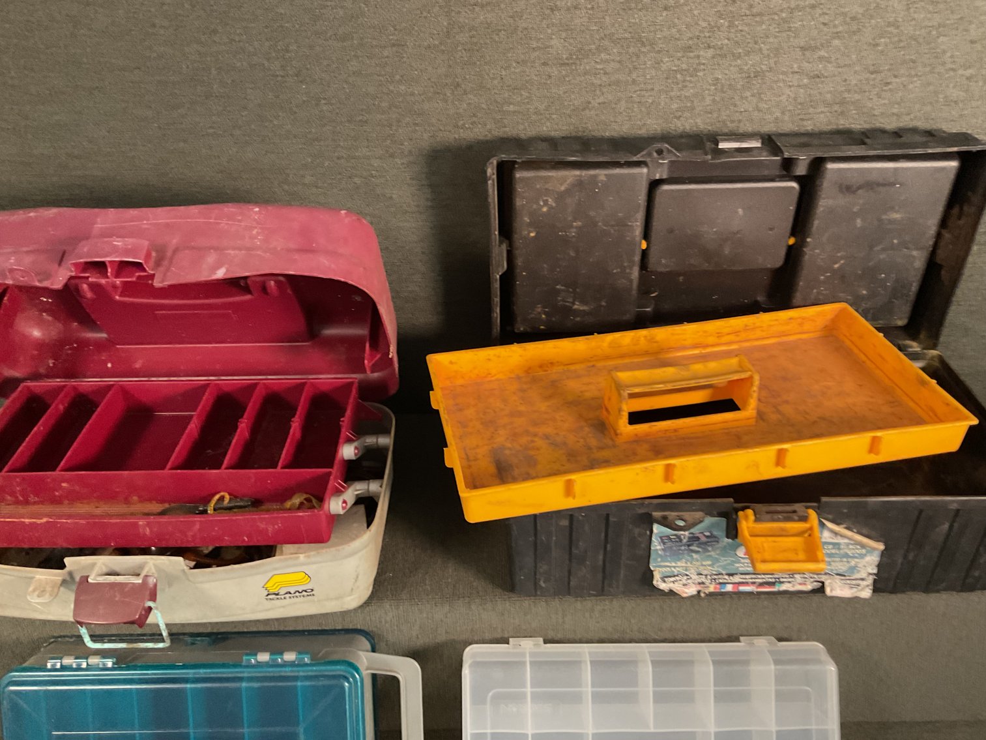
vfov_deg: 48.2
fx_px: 826
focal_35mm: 29
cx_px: 493
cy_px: 370
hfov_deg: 61.7
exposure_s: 1/40
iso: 320
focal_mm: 3
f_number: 1.8
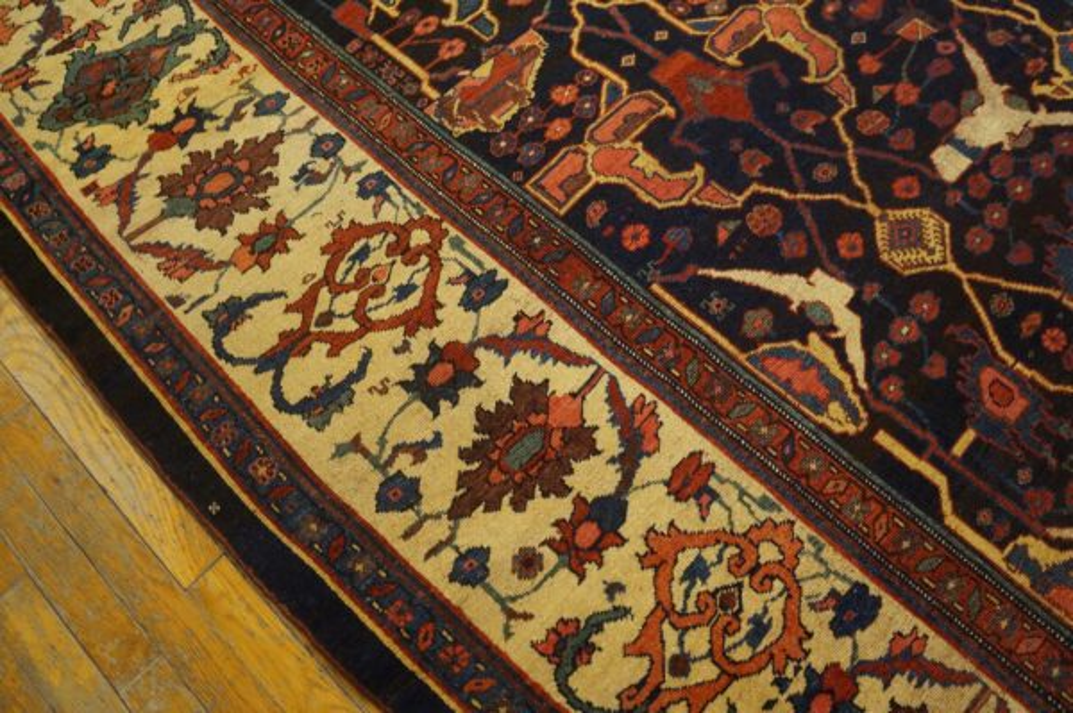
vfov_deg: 47.9
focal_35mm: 27
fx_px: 804
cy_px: 356
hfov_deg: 67.4
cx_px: 536
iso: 1600
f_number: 4
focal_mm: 18
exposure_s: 1/60
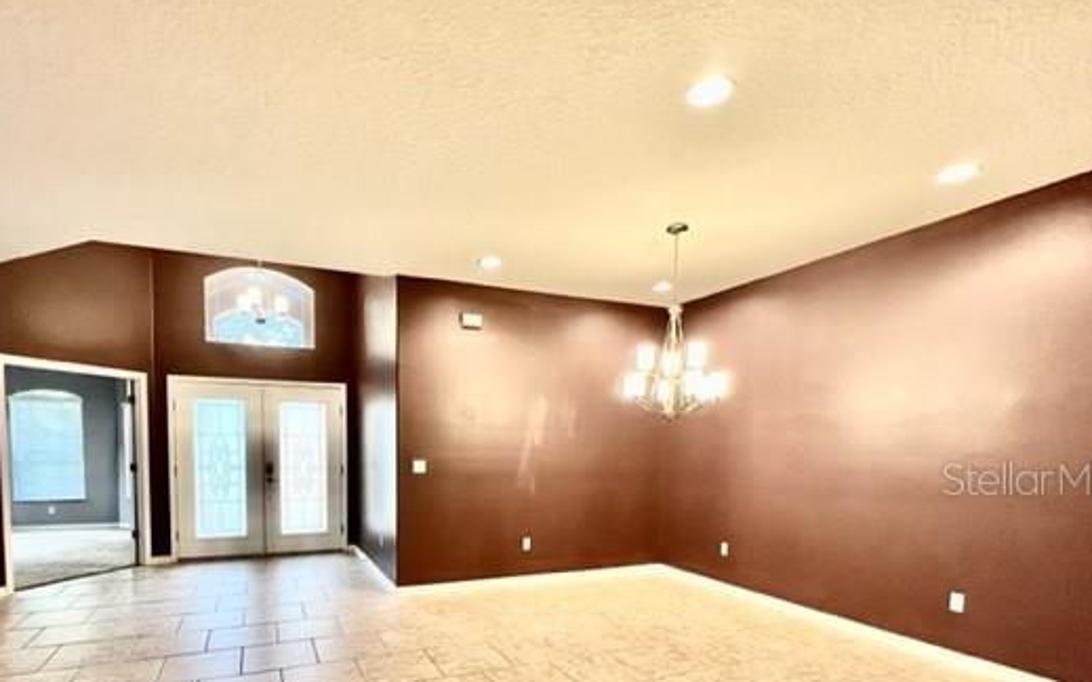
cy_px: 478
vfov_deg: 65.3
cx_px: 467
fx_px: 506
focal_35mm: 17
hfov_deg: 93.7
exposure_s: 1/60
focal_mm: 1.57
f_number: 1.8
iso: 250
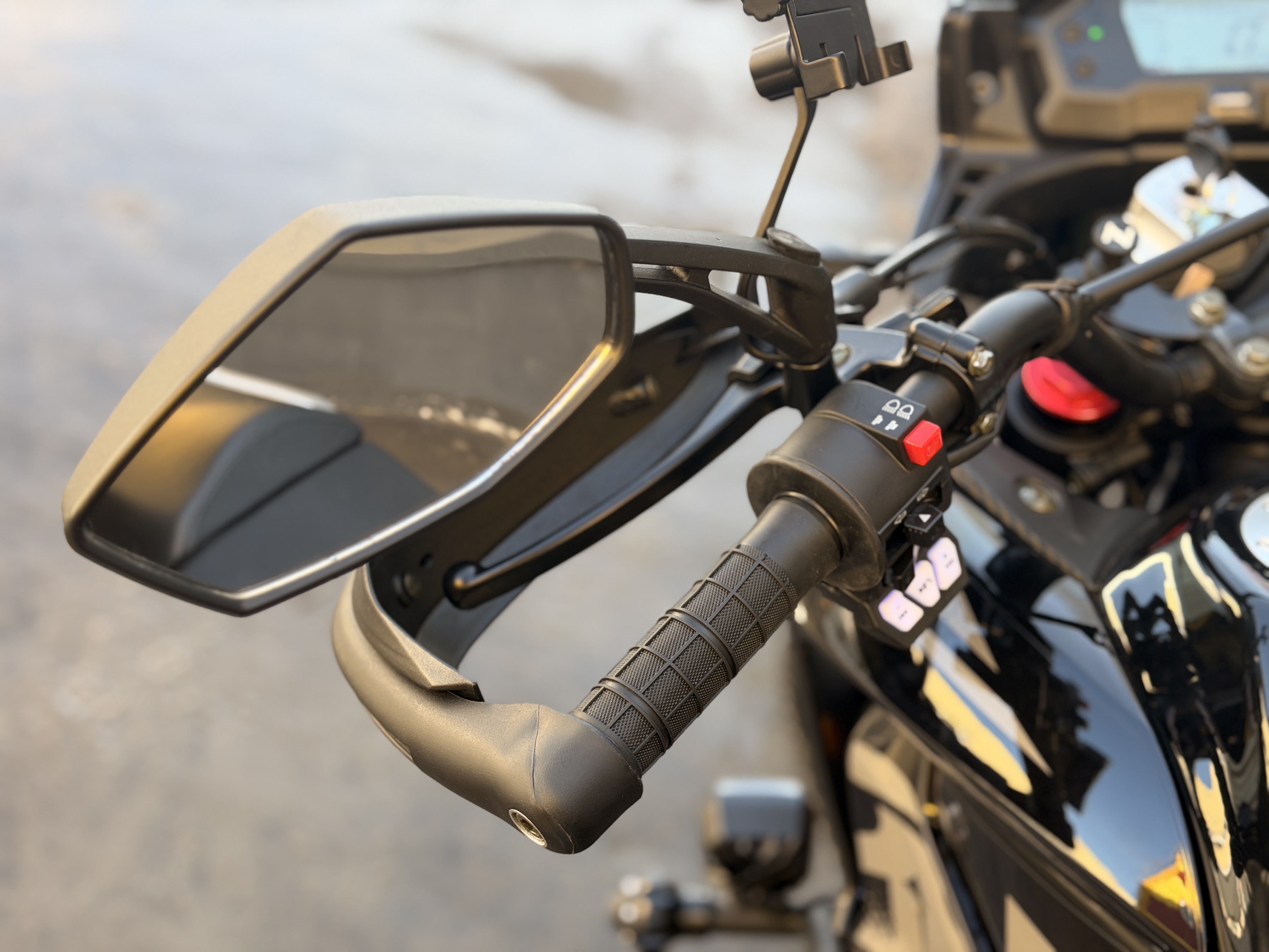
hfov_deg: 39.7
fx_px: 1760
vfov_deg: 30.3
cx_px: 634
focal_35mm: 48
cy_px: 476
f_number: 1.78
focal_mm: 6.76
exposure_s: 1/176
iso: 64
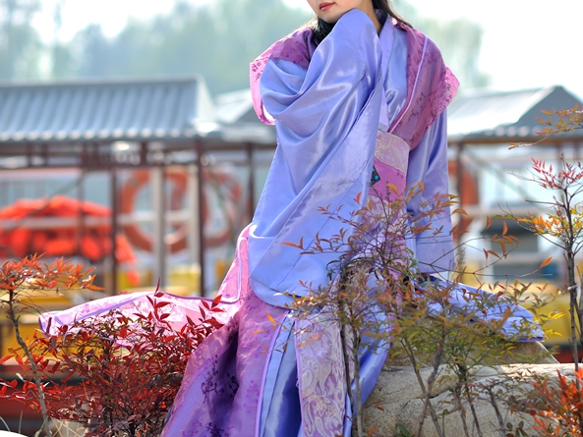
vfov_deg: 9.7
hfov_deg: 12.9
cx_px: 292
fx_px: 2577
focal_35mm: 153
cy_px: 119
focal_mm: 105
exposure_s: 1/1250
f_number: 2.8
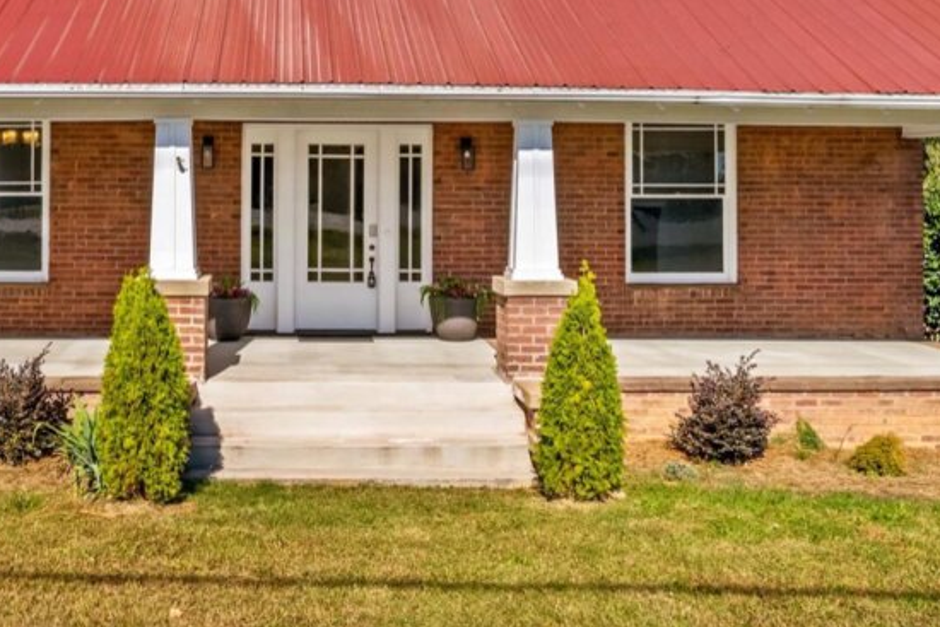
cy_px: 163
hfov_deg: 40.6
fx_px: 1254
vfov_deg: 27.7
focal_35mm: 48
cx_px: 320
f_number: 2.8
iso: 150
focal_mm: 8.38
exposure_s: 1/1500
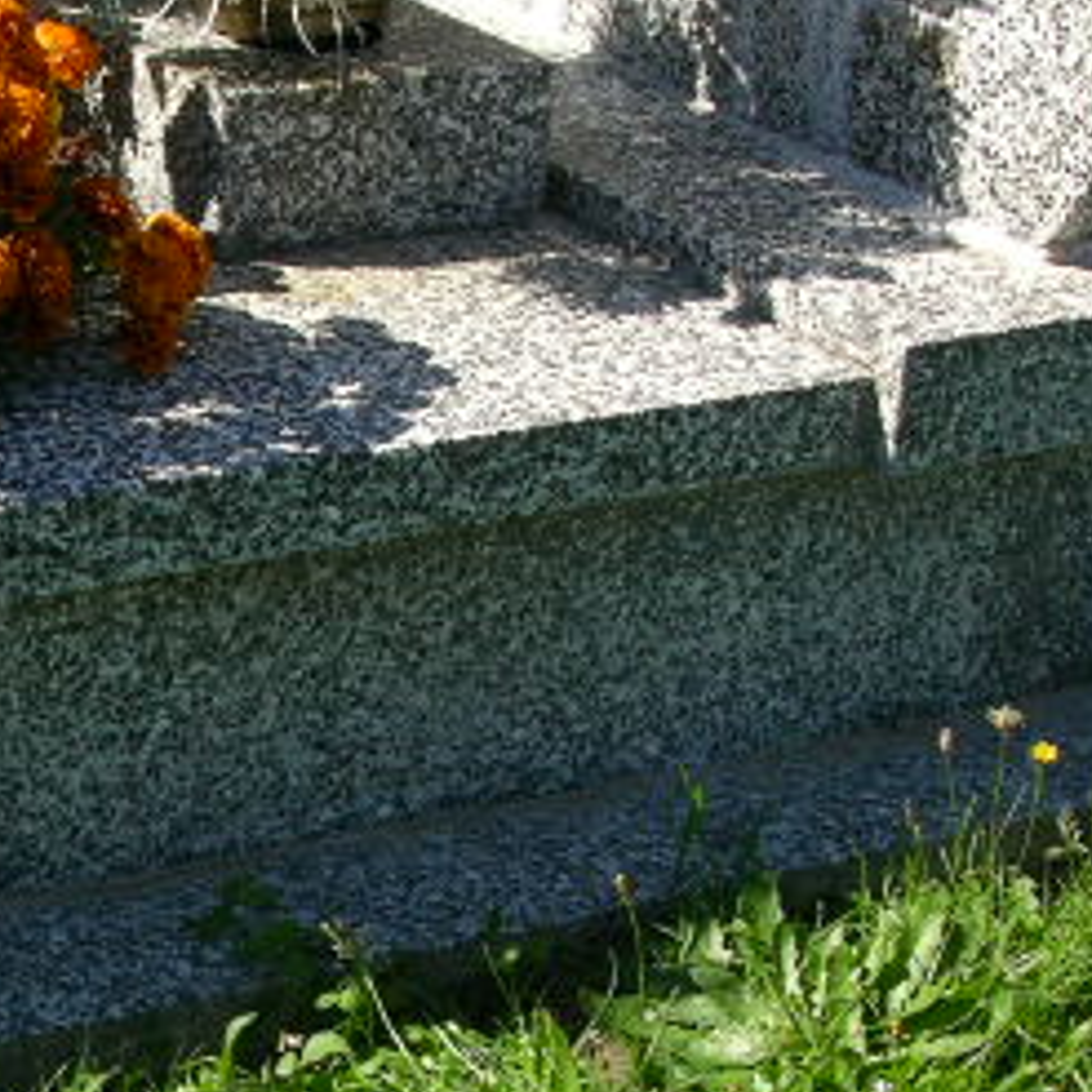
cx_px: -142
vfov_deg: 13.5
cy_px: 692
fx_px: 4604
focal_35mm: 129
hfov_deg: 13.2
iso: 50
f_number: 5.6
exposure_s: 1/180
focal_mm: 8.9
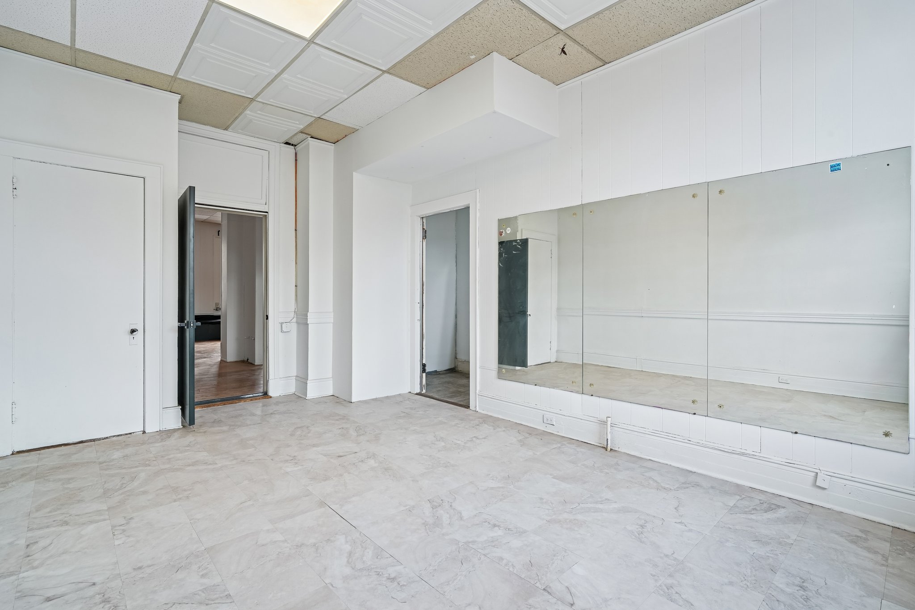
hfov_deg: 96.7
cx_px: 458
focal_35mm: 16
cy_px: 305
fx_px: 407
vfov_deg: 73.7
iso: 400
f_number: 8
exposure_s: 1/30
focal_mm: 16
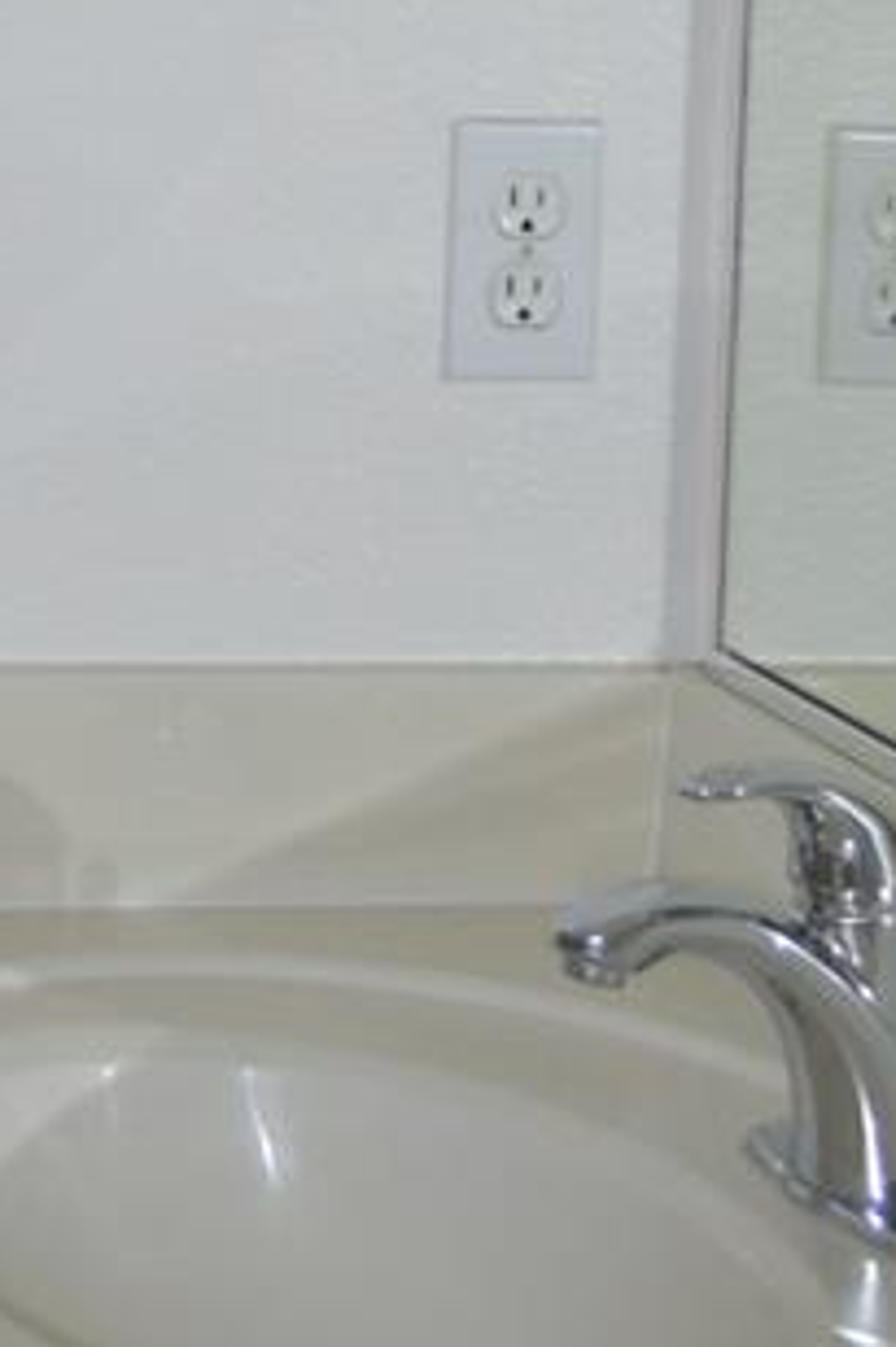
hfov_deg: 9.0
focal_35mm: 146
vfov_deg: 13.1
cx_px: -640
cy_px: -824
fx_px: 5456
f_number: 3.8
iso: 500
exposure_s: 1/60
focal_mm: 20
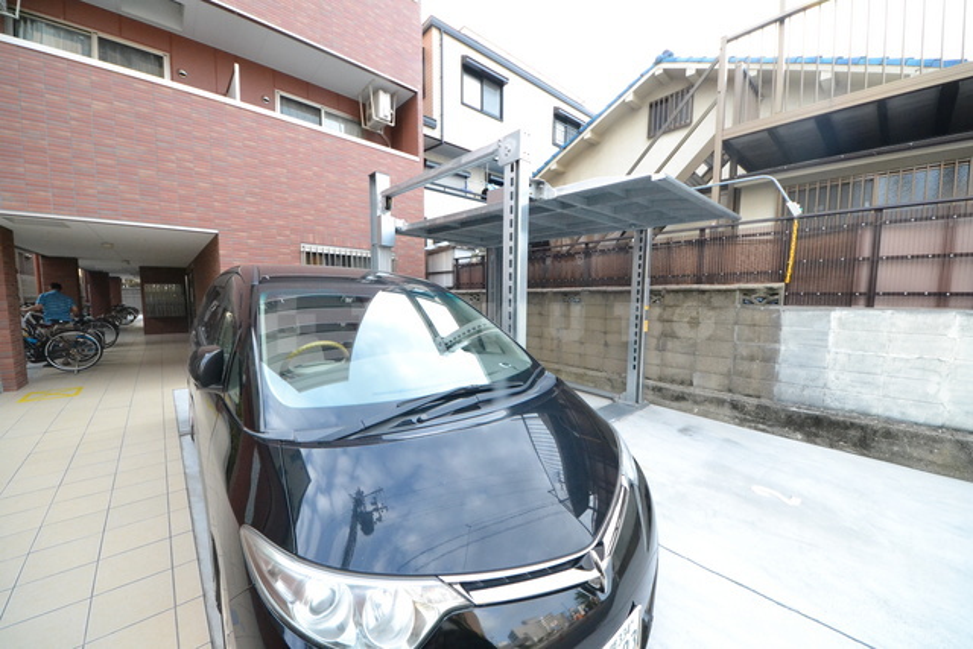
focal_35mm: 12
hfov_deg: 112.6
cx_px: 486
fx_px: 324
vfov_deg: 90.0
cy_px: 324
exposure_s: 1/250
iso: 3200
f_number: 8
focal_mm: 8
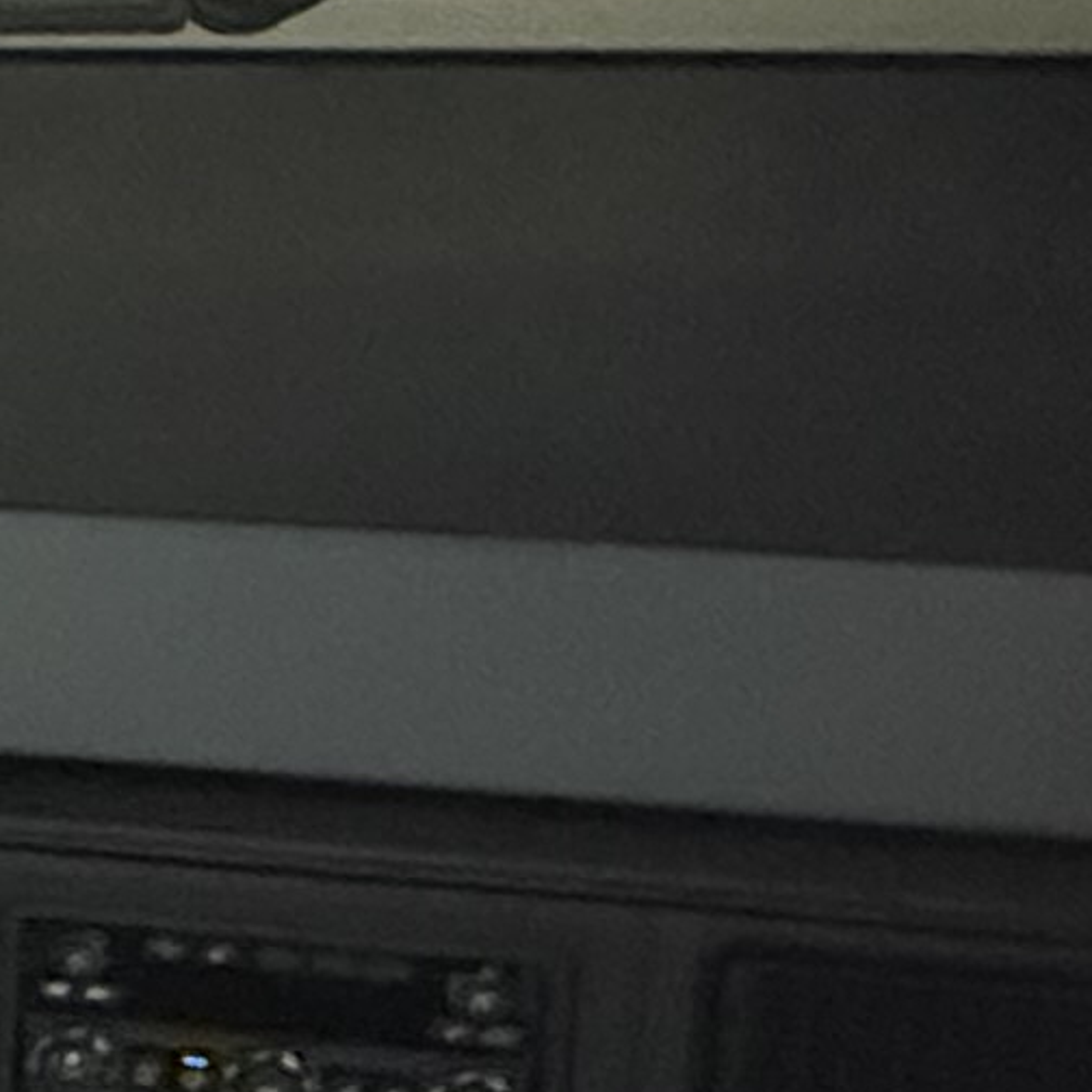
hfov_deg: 13.0
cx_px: -1595
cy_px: 410
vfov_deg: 17.5
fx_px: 3533
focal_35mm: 99
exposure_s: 1/38
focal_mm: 2.22
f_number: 2.2
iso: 1250
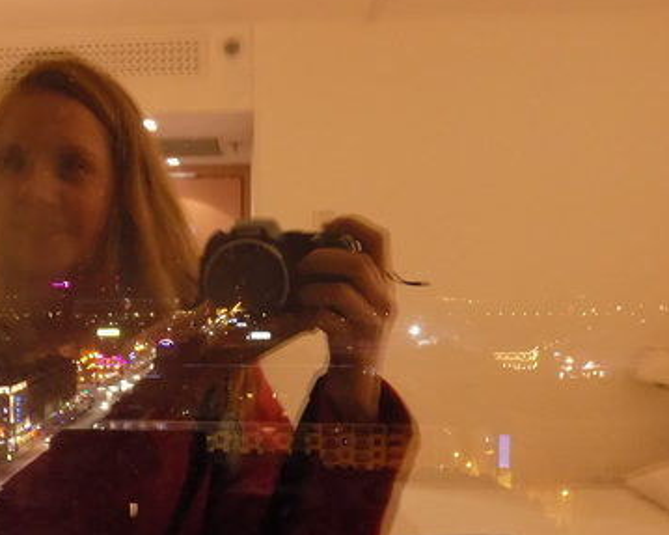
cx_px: 130
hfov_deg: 36.7
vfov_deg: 30.6
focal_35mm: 49
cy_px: 347
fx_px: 970
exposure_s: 1/1.6
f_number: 3.3
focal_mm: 5.3
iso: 400
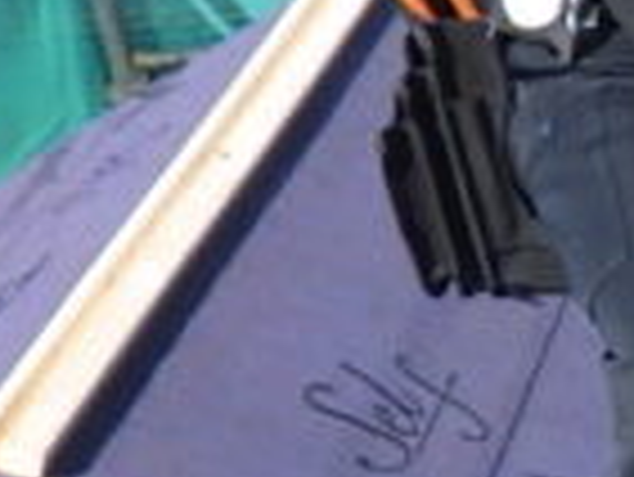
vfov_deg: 7.2
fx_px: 3721
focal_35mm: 203
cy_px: 729
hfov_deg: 8.1
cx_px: 2023
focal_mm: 5
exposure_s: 1/640
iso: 125
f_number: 4.2
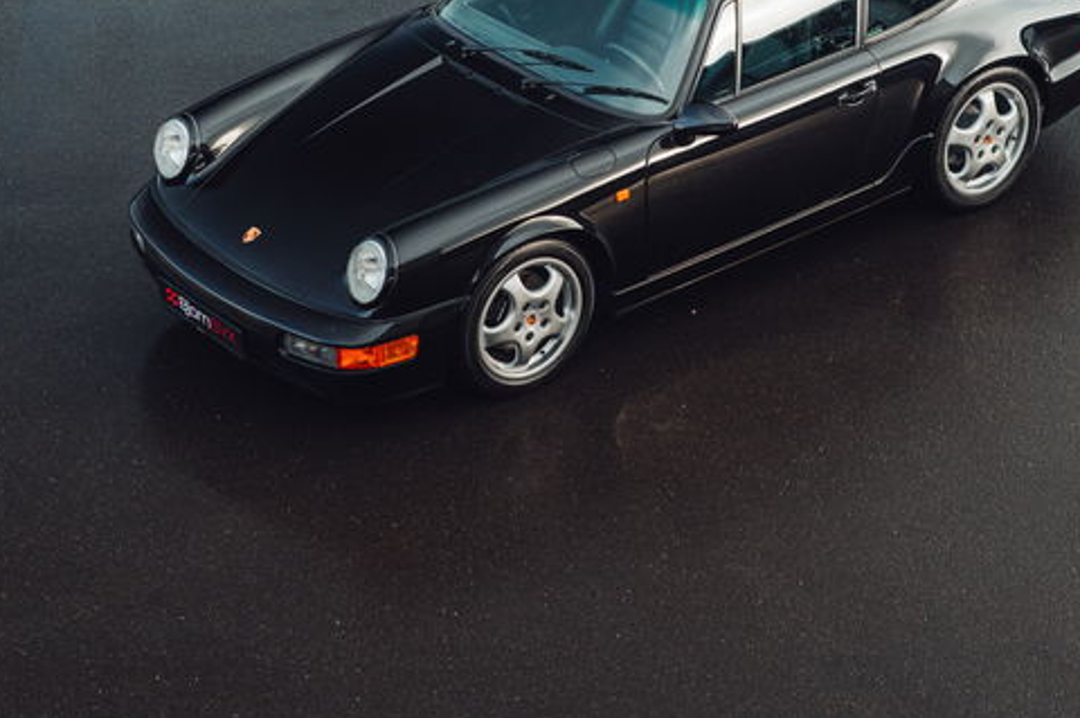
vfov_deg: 12.2
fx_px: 3357
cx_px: 598
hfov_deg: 18.3
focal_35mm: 112
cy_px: 151
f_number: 5.6
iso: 200
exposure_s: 1/100
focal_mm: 70
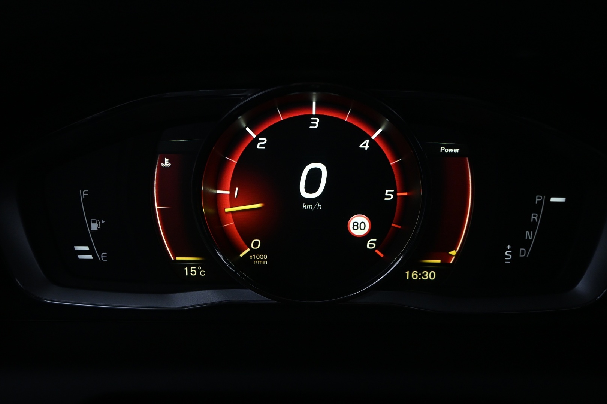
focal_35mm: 34
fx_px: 582
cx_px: 304
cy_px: 202
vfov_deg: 38.4
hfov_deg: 55.1
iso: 1600
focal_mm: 23
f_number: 4.2
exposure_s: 1/50
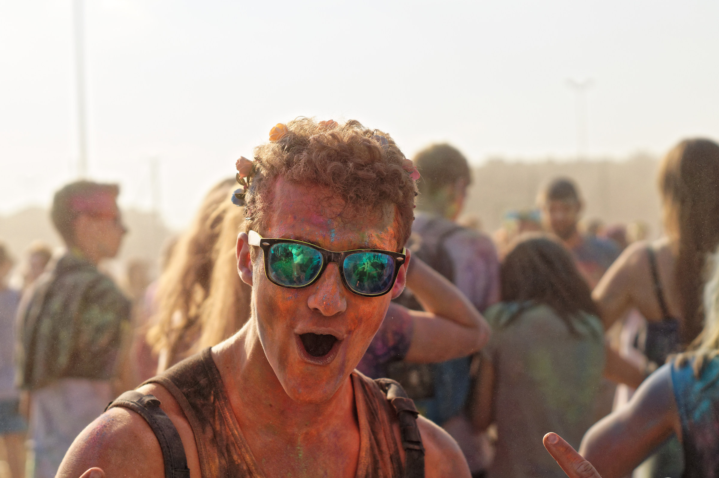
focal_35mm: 75
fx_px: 1497
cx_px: 360
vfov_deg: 18.2
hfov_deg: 27.0
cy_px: 239
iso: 200
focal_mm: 50
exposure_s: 1/3200
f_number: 4
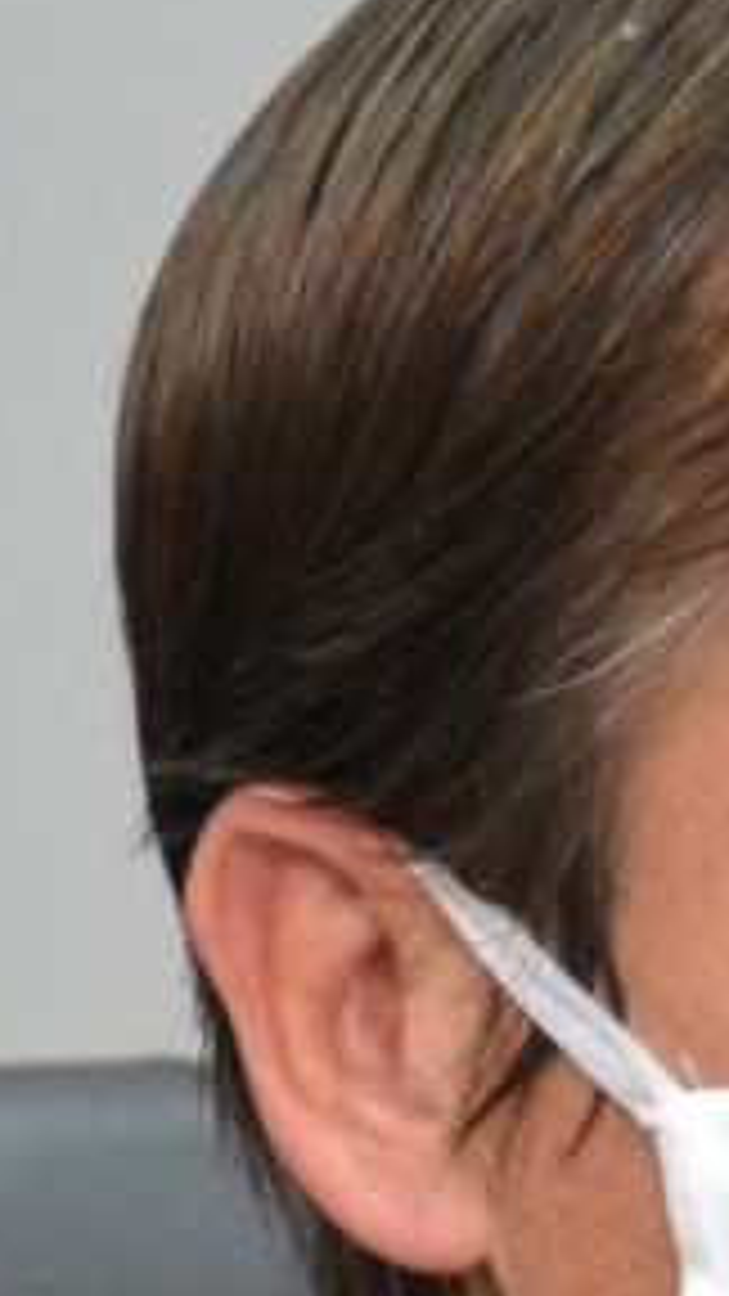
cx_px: 1710
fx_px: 39416
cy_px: 2038
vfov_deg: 1.9
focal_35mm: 1147
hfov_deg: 1.1
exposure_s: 1/40
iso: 800
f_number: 5.6
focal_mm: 130
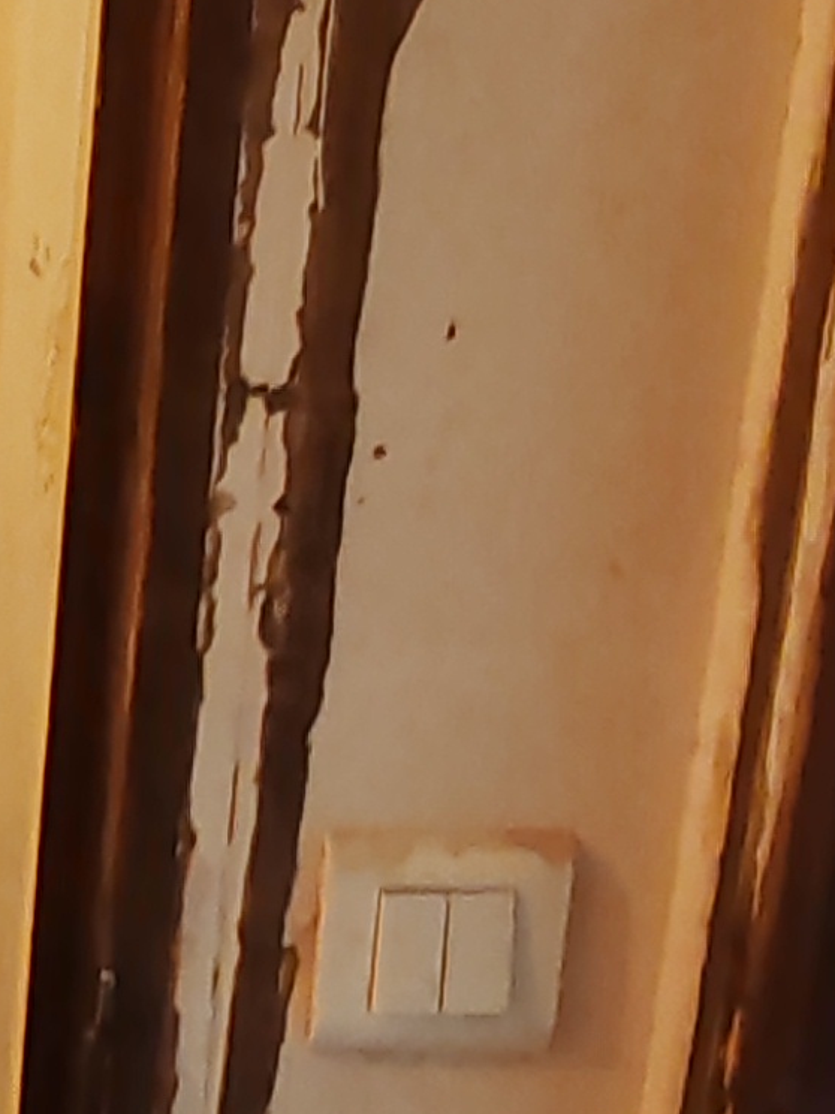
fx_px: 2766
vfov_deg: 22.8
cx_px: -633
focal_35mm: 86
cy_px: 578
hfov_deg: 15.1
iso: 320
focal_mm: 1.96
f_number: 2.2
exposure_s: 1/33
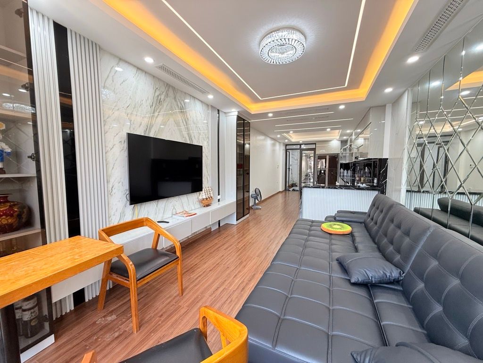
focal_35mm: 14
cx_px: 242
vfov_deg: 85.7
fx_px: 195
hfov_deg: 102.1
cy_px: 182
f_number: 2.2
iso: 100
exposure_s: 1/100
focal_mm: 2.22
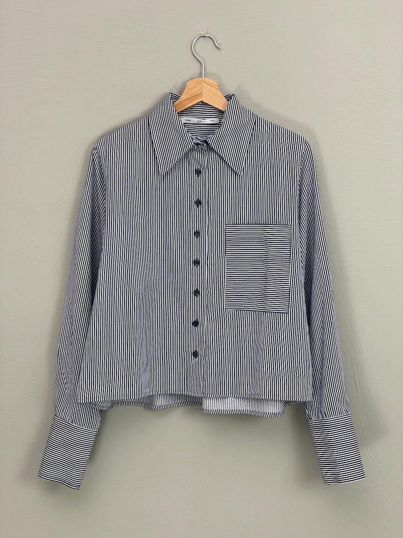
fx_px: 807
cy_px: 269
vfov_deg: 36.8
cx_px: 202
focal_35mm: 52
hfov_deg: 28.0
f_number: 2
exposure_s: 1/100
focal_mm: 6
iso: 80
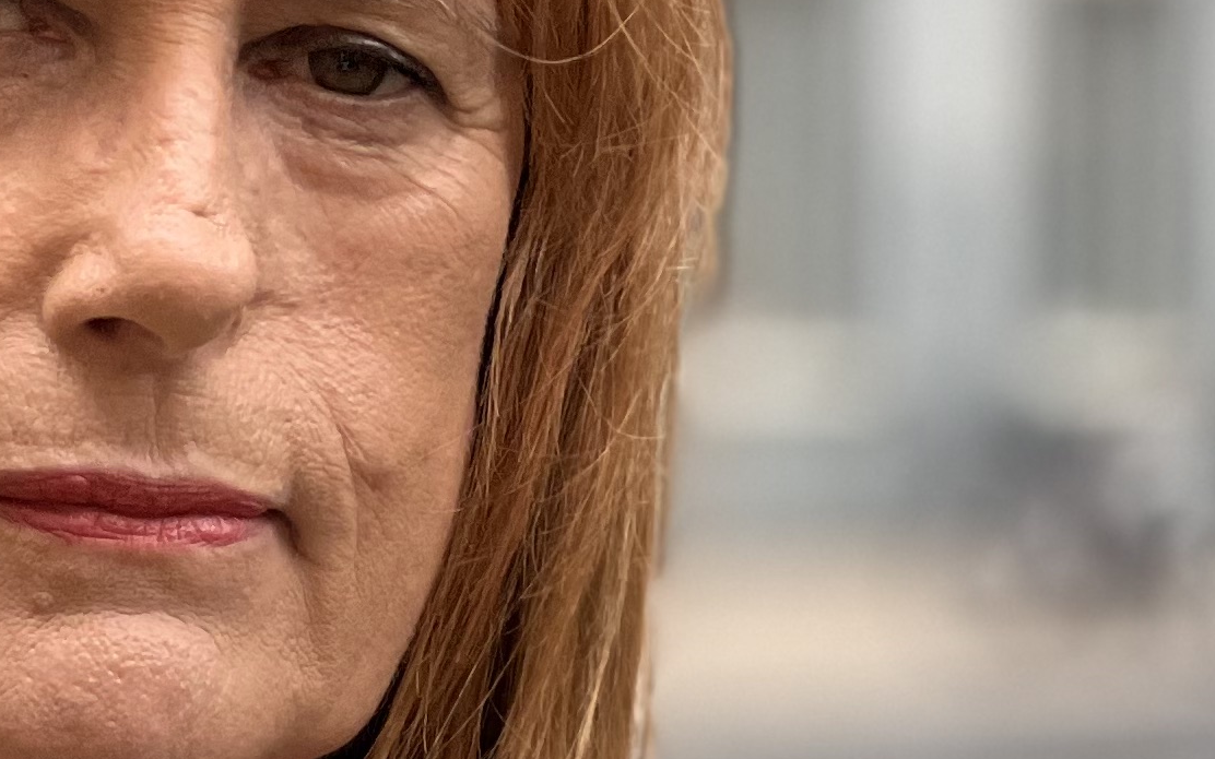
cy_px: 607
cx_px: -240
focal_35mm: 296
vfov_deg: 4.4
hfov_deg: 7.0
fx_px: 9801
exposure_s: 1/121
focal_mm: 9
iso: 125
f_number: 2.8
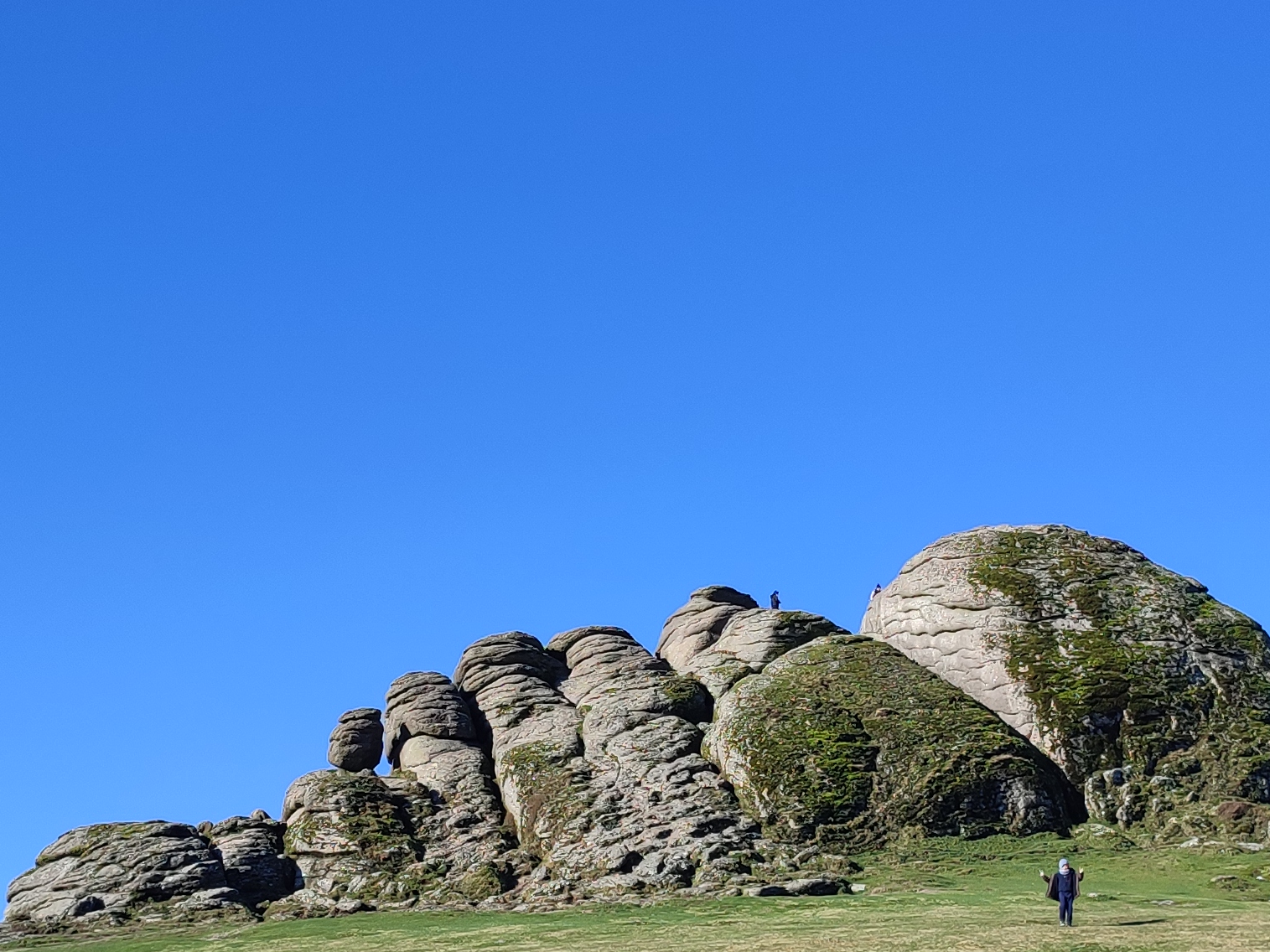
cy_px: 592
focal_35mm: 66
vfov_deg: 22.2
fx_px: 2421
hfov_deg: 29.4
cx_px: 640
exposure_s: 1/443
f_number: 1.9
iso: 50
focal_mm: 6.04
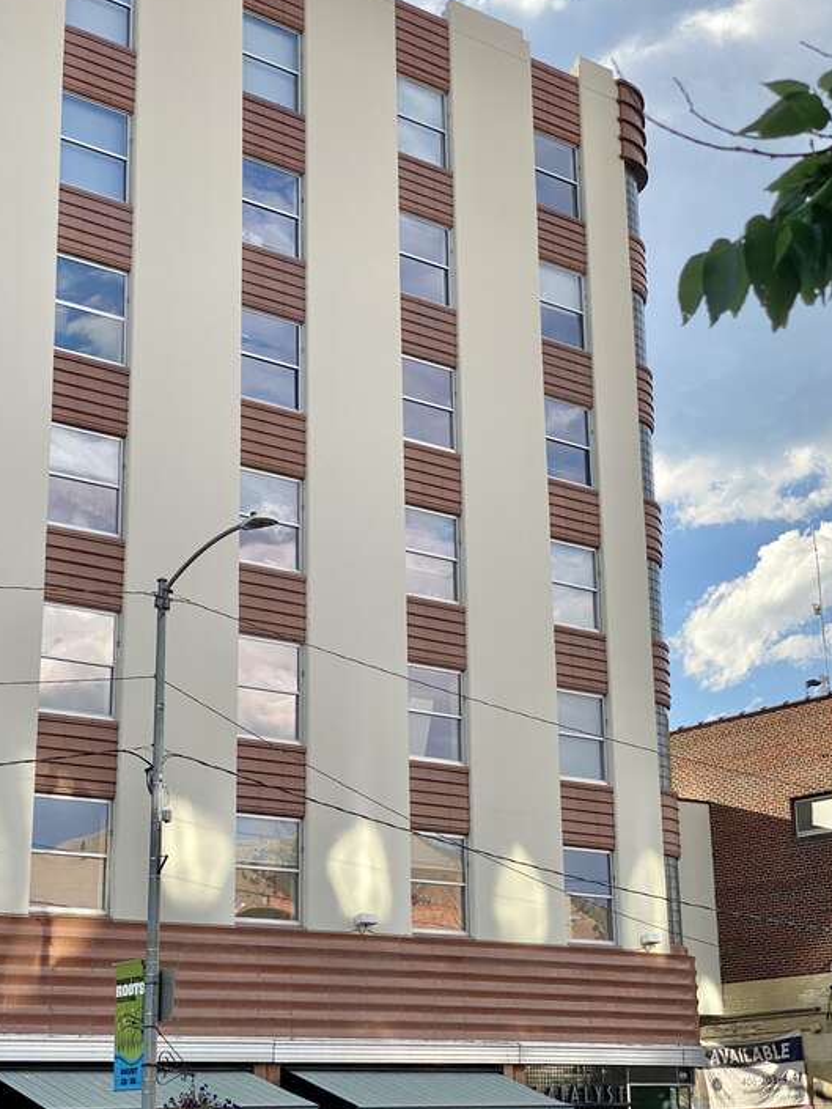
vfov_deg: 32.7
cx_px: 437
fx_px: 1890
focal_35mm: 59
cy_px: 505
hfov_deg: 24.8
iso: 20
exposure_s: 1/905
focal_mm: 6
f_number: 2
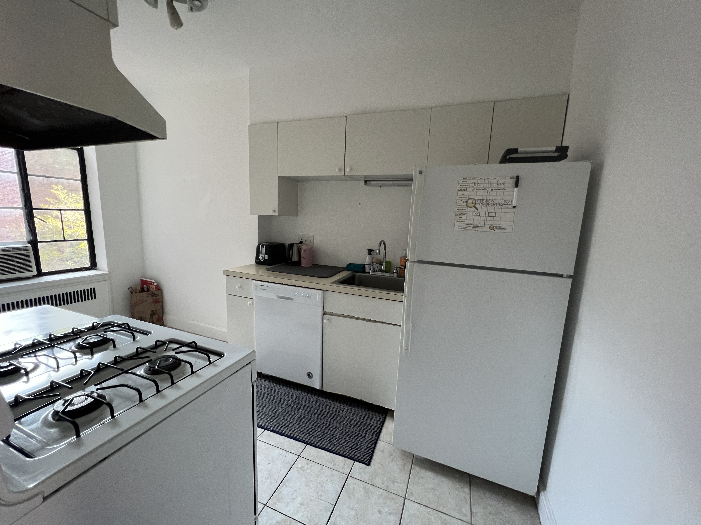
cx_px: 350
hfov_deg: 106.2
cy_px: 262
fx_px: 263
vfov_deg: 89.9
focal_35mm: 13
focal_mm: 1.57
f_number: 1.8
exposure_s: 1/81
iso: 250
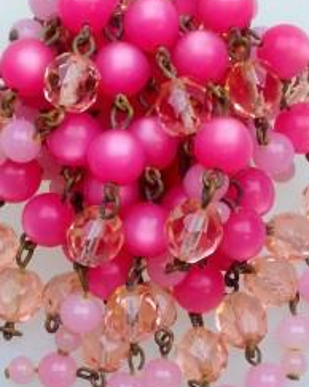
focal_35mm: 63
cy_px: 205
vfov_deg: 30.0
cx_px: 140
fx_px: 721
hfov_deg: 24.2
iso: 50
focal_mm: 4.28
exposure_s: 1/120
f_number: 2.4
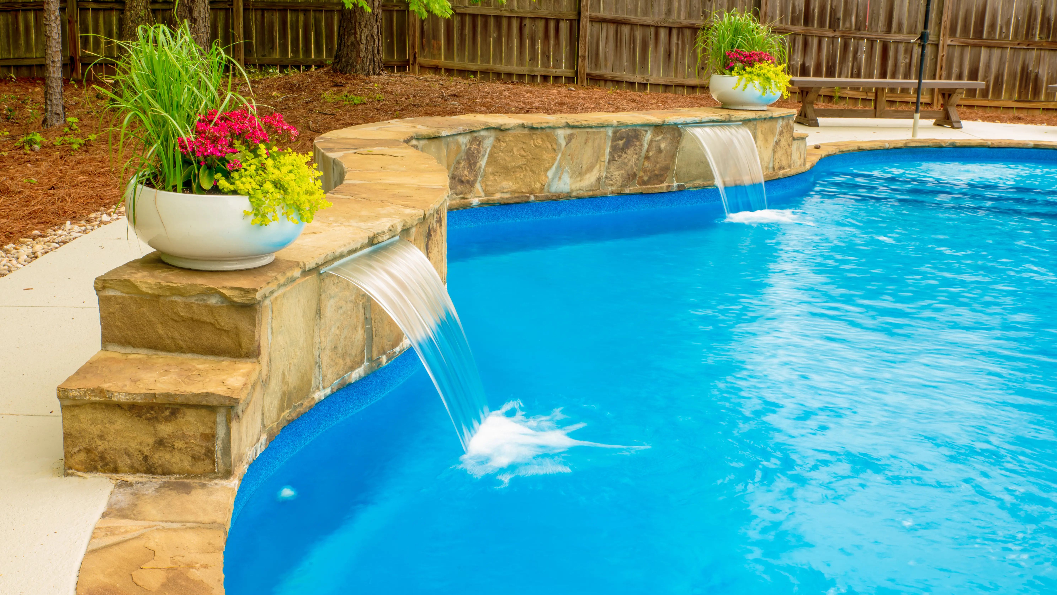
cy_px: 300
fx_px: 1373
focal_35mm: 49
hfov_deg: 42.1
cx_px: 535
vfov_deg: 24.4
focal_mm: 46
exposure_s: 1/4
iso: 50
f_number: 22
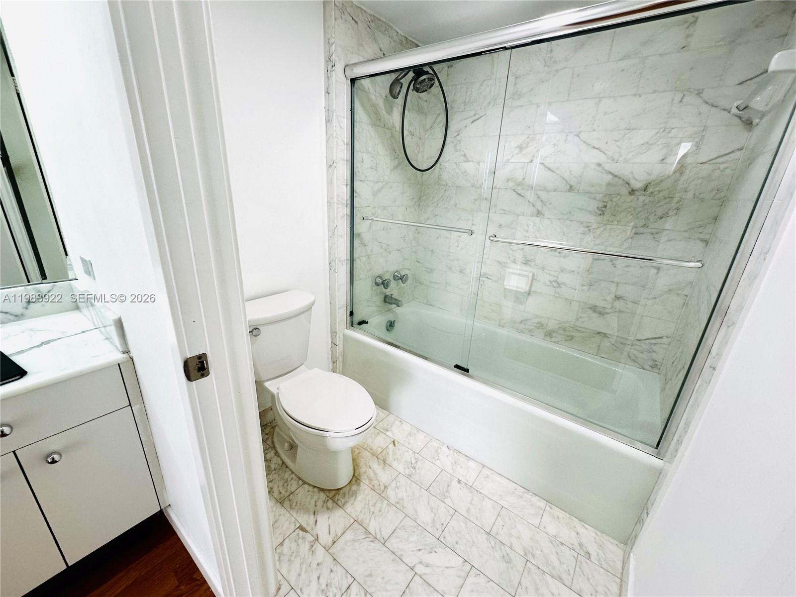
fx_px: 322
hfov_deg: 102.1
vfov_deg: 85.7
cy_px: 298
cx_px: 398
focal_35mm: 14
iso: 125
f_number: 2.2
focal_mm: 2.22
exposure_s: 1/120
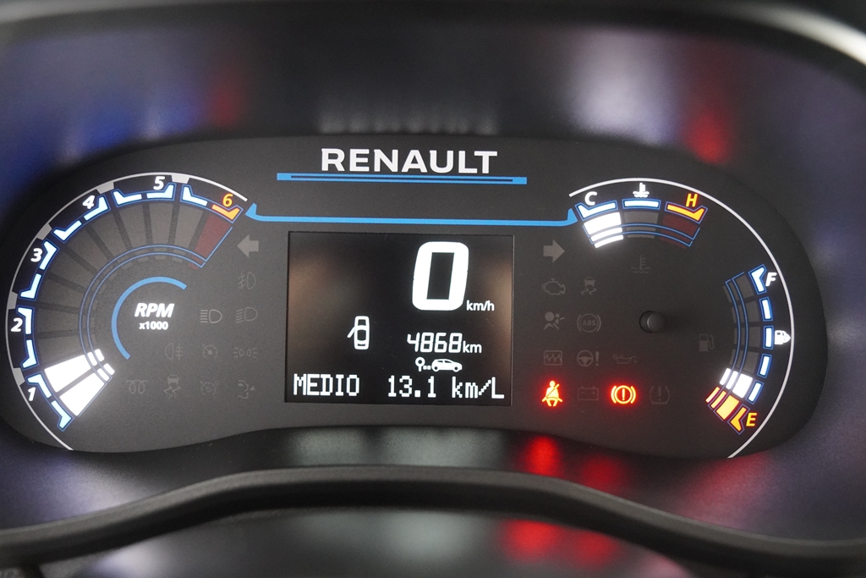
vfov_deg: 34.2
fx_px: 938
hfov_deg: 49.5
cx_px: 433
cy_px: 289
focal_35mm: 39
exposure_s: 1/160
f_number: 2.8
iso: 4000
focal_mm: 26
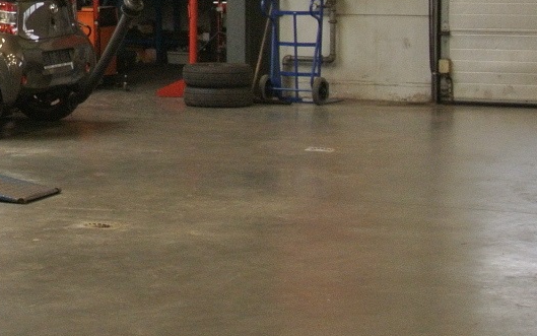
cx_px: -363
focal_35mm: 127
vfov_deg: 10.3
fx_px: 1859
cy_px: 31
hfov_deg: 14.8
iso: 360
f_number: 3.8
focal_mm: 12.7
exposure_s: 1/60
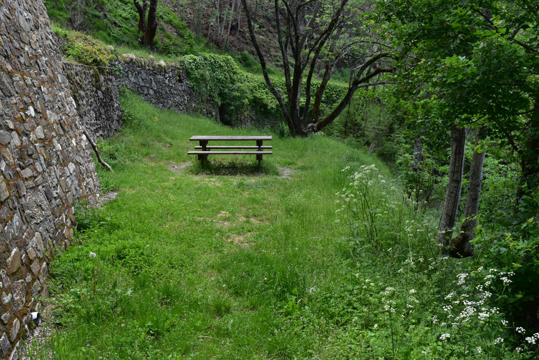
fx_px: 539
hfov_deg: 53.1
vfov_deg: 36.9
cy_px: 180
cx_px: 270
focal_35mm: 36
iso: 400
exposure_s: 1/200
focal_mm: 24
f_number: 10
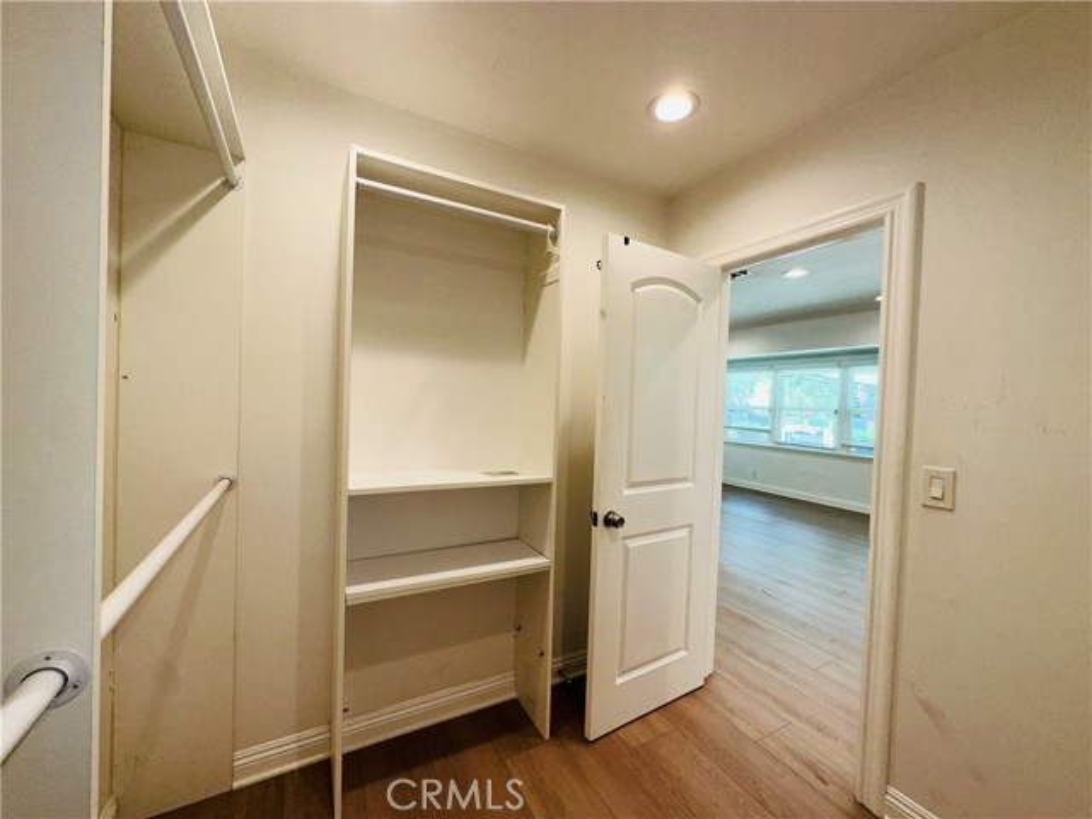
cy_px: 410
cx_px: 546
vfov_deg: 85.7
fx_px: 442
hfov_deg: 102.1
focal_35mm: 14
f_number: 2.2
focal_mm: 2.22
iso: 32
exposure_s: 1/138
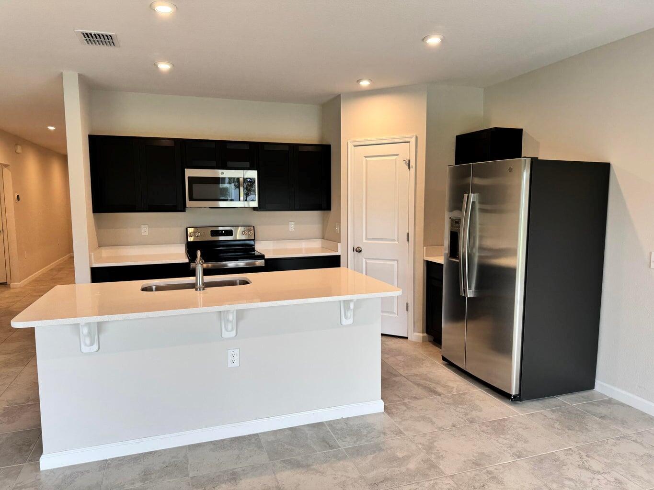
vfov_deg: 56.8
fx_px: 453
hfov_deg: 71.6
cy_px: 245
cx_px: 327
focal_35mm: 24
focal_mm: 6.76
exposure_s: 1/120
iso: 80
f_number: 1.78
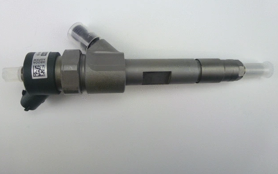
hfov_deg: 70.4
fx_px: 197
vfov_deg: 47.4
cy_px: 72
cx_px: 137
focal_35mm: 26
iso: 100
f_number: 3.3
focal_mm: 4.3
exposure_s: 1/60
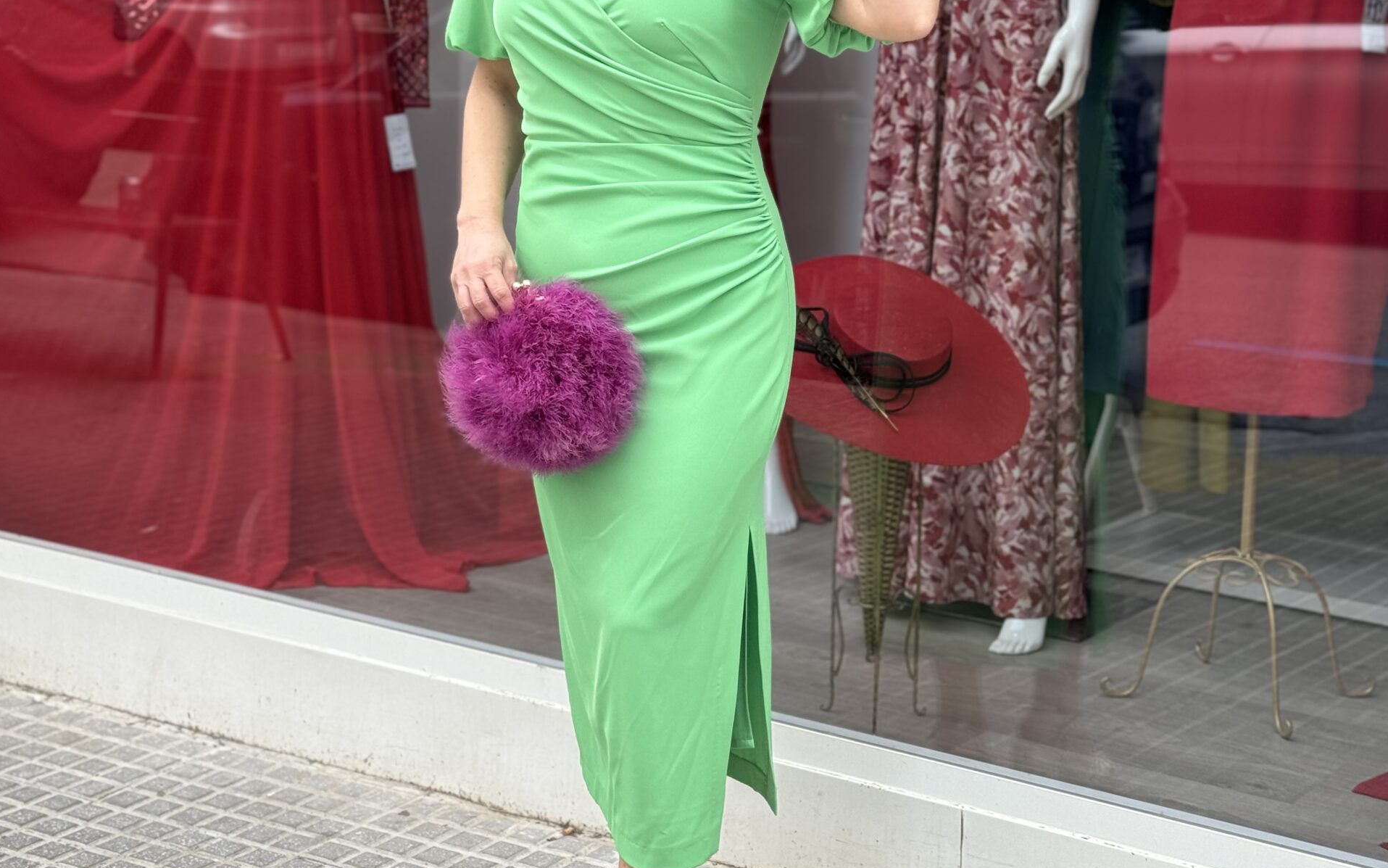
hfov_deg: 30.2
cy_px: 296
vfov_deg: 19.1
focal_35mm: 68
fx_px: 2572
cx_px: 693
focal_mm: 6.86
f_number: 1.78
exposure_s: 1/271
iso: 64
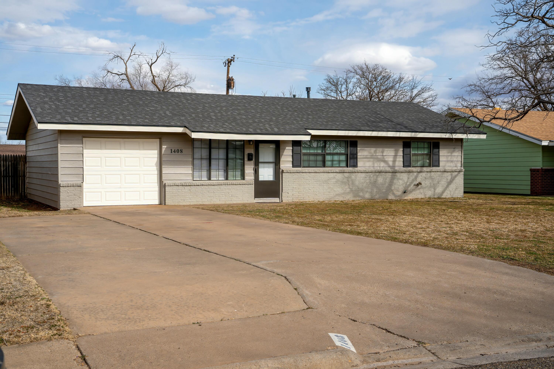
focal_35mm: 45
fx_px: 692
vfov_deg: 29.9
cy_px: 184
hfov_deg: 43.6
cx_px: 277
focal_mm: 45
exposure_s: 1/500
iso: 100
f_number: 6.3
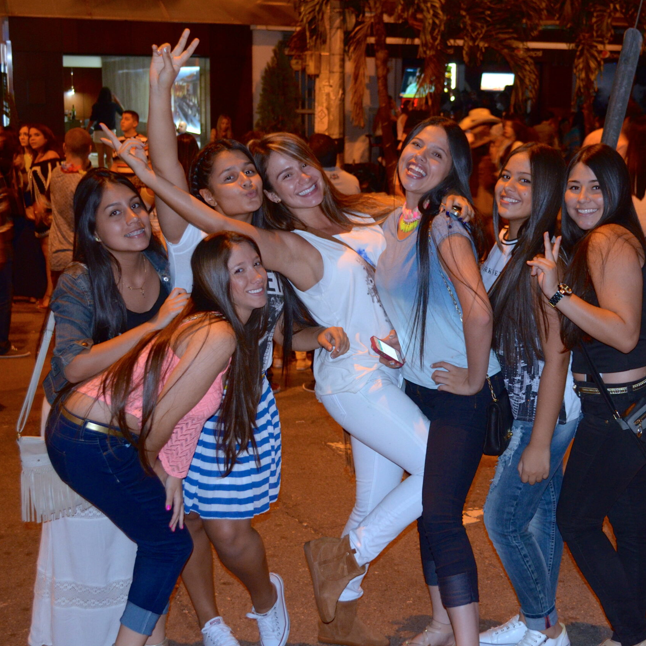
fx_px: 1225
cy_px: 322
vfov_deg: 29.6
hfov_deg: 29.3
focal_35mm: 58
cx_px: 440
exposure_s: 1/20
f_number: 4.5
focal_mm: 30
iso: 1000
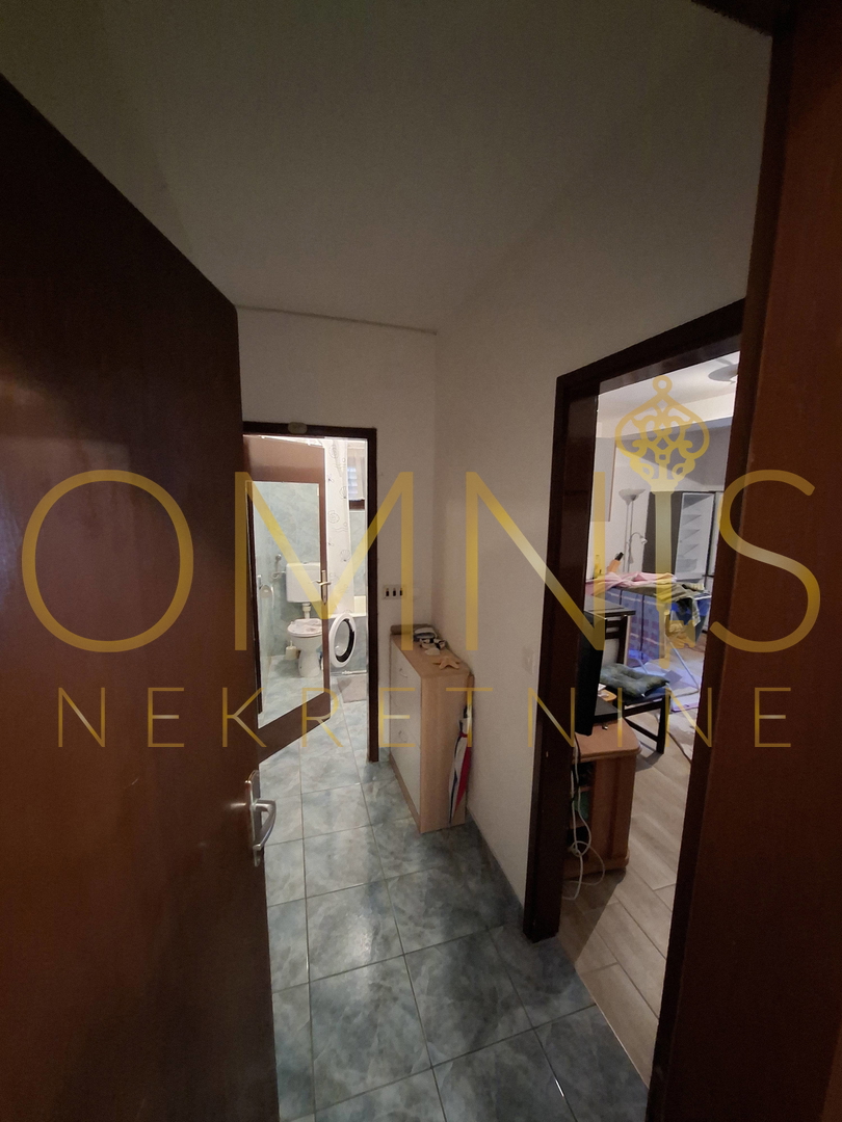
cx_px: 421
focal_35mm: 13
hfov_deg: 89.9
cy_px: 561
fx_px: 422
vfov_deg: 106.2
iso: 640
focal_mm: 1.74
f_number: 2.2
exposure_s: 1/20
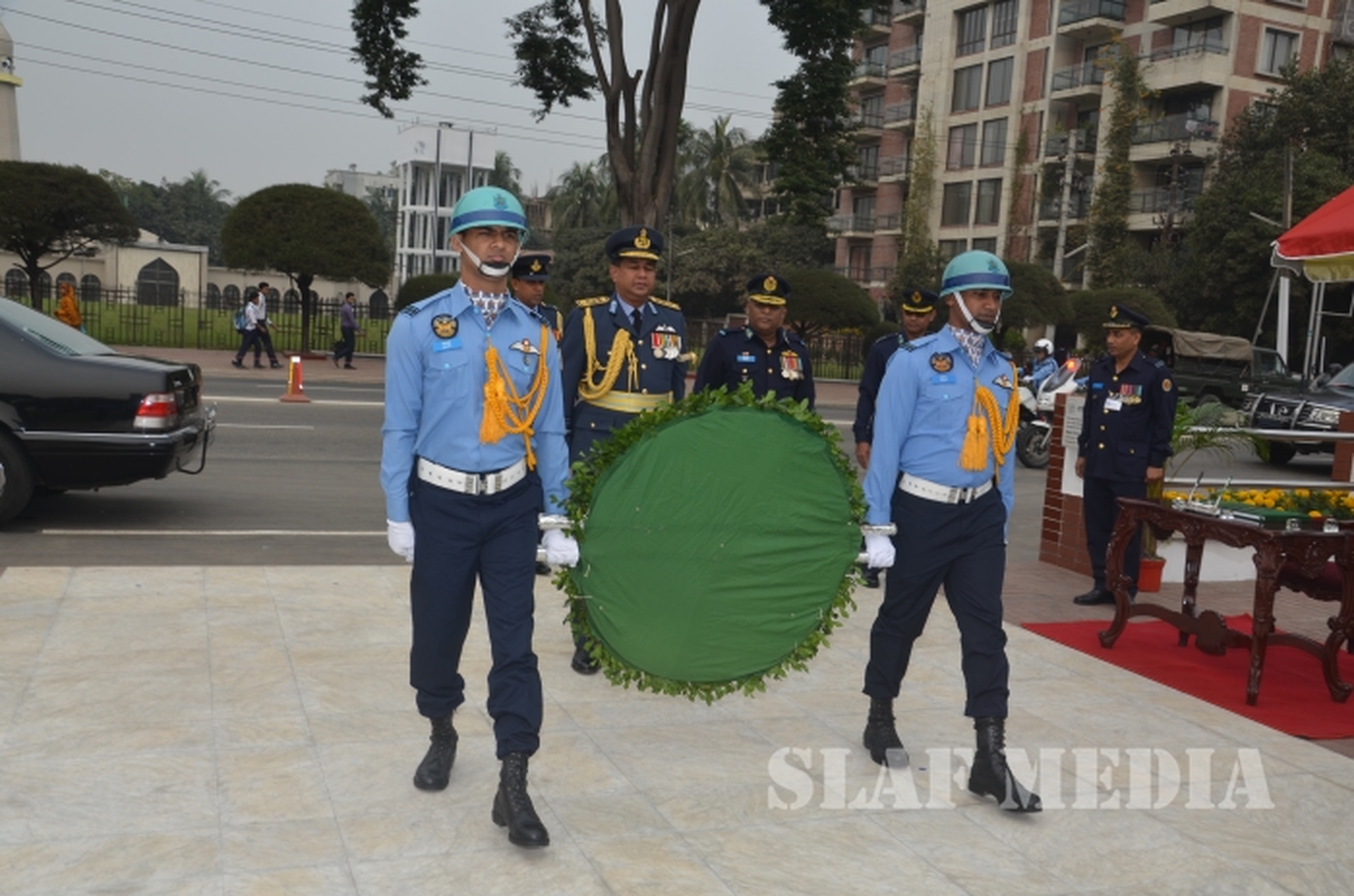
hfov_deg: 57.3
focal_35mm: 33
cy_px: 448
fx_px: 1238
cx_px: 677
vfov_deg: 39.8
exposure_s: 1/200
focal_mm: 22
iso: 100
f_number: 7.1
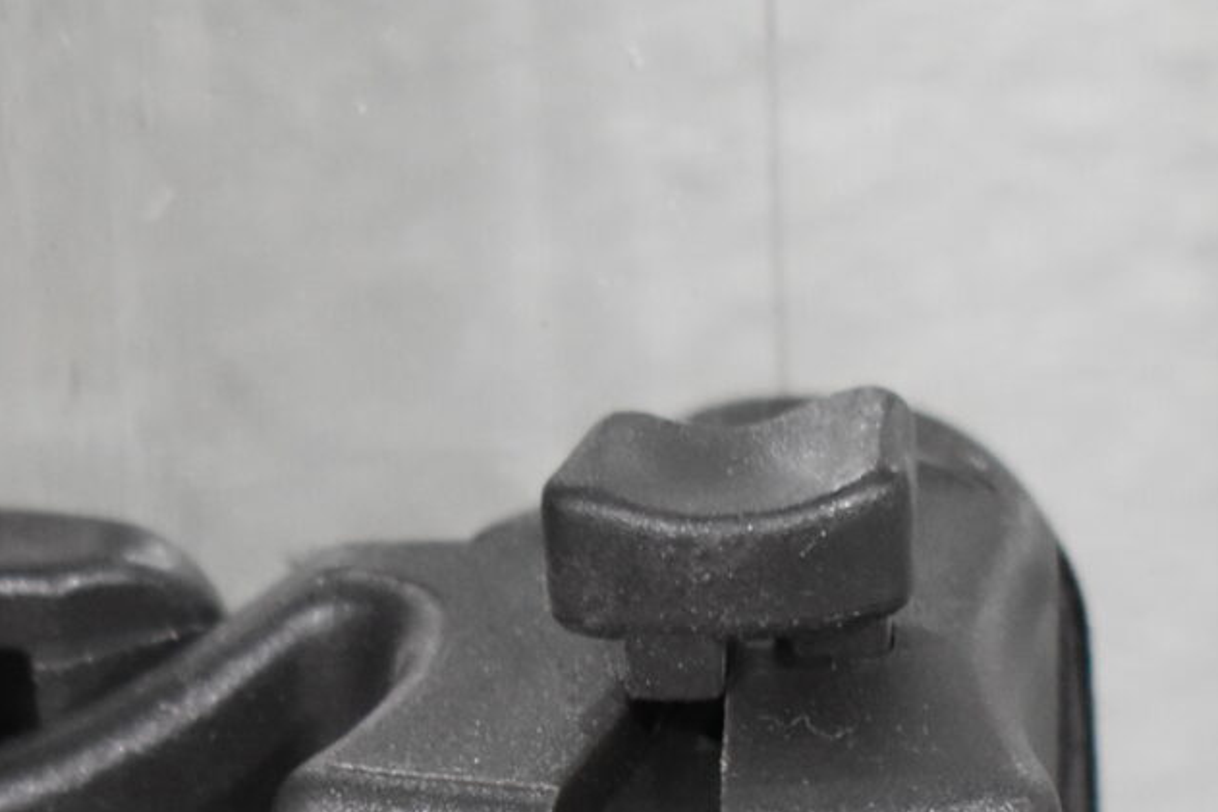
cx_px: 706
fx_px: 9475
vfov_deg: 4.9
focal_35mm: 280
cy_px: 1363
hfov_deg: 7.4
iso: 1600
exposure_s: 1/125
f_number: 5.3
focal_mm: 46
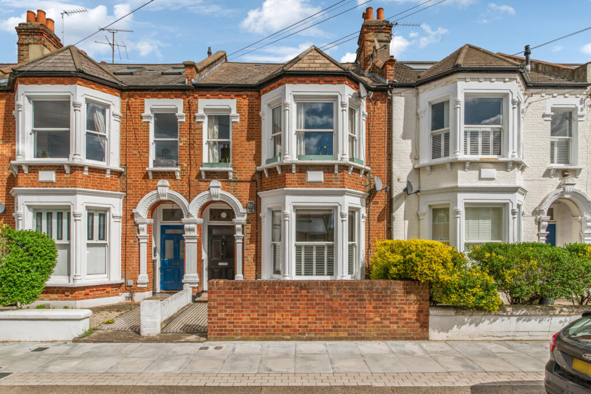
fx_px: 296
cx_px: 296
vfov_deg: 67.4
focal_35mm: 18
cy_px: 197
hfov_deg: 90.0
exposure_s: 1/320
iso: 125
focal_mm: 18
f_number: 8
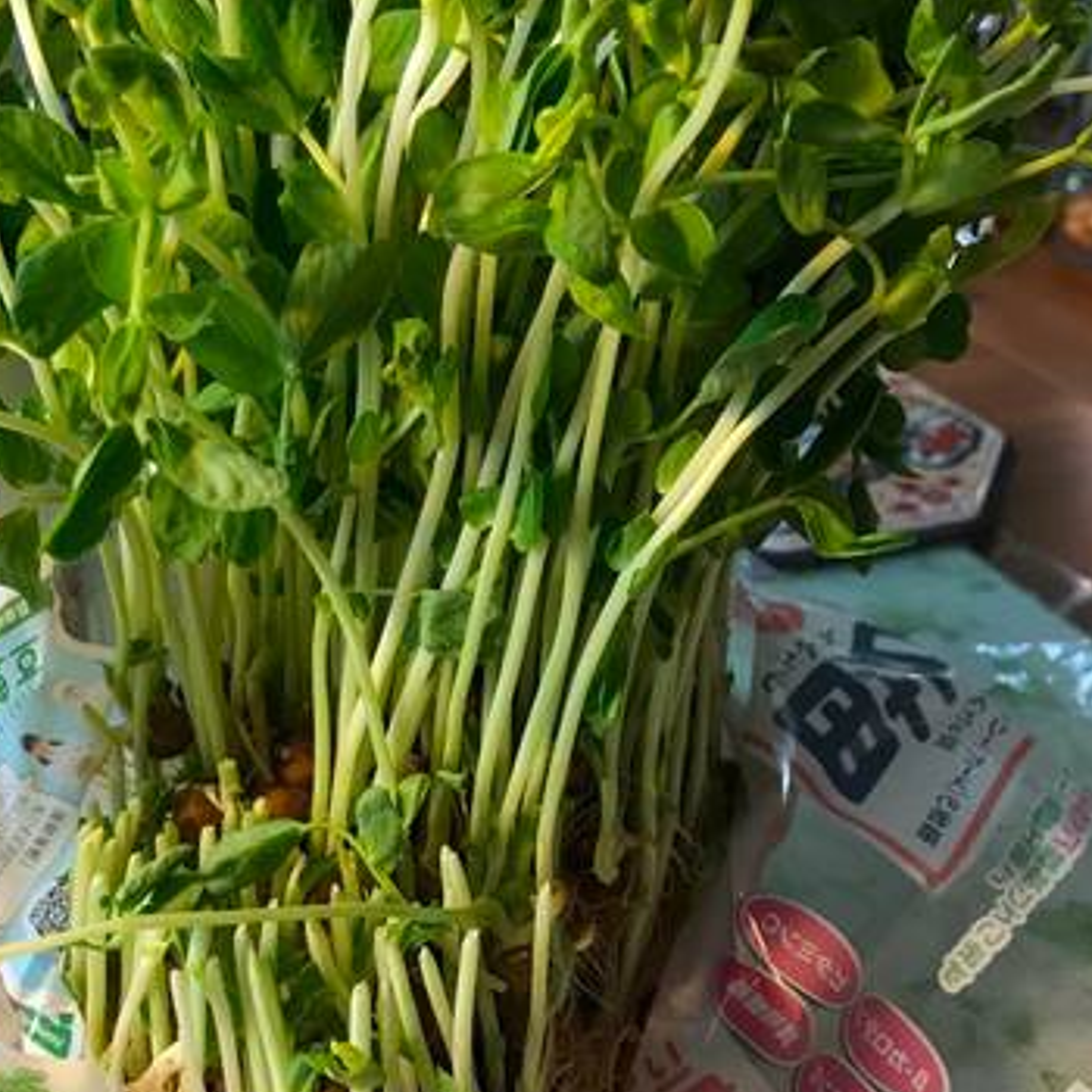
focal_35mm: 46
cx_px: 402
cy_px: 555
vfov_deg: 36.8
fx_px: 1642
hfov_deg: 36.6
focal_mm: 3.99
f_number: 1.8
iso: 32
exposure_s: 1/25
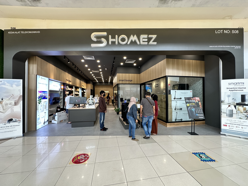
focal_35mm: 14
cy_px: 93
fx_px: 100
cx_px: 124
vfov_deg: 85.7
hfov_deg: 102.1
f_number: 2.2
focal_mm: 2.22
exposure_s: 1/100
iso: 160
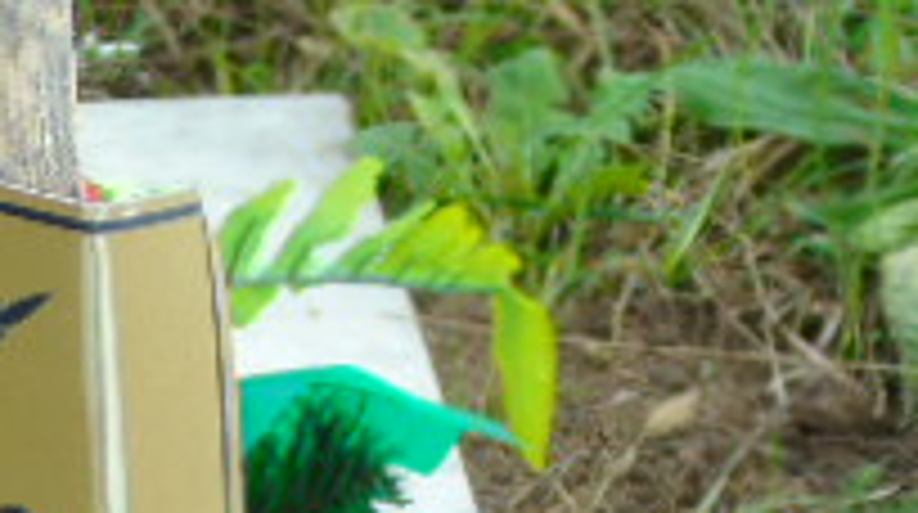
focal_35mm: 322
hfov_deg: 6.7
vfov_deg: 3.7
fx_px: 7826
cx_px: -288
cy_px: 900
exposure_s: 1/60
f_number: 4.3
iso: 80
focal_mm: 17
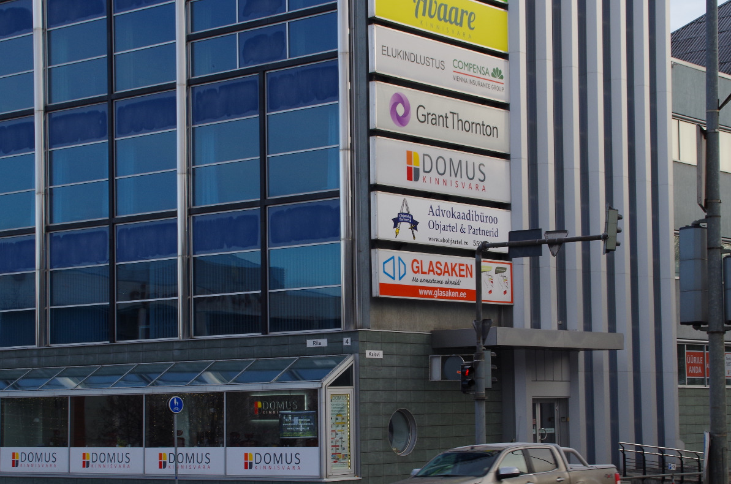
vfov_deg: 16.6
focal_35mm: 82
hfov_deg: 24.8
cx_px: 362
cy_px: 292
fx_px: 1661
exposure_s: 1/80
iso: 250
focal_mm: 40
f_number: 11
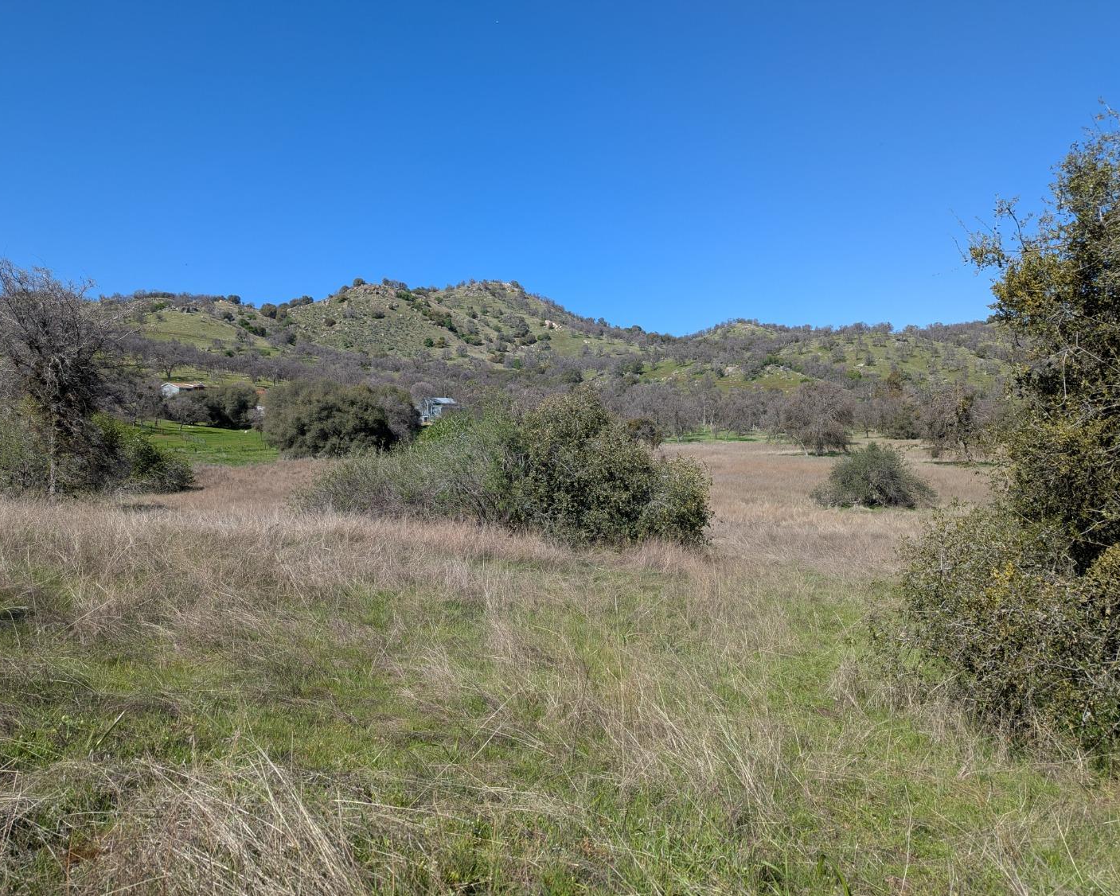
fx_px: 829
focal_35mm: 25
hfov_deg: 68.1
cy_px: 448
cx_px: 574
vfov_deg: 56.8
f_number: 1.85
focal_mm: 6.81
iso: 44
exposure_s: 1/1887
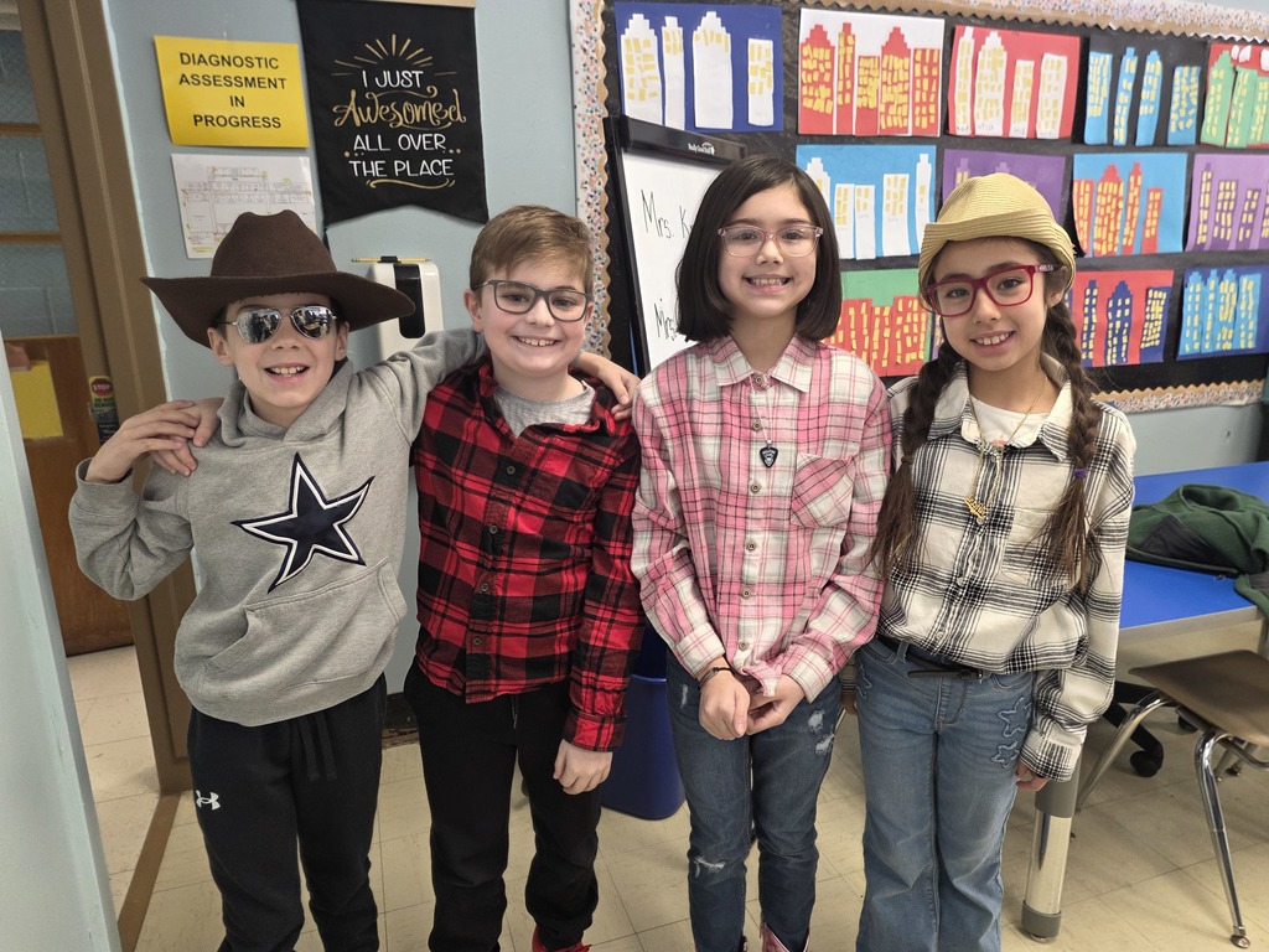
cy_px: 476
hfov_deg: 73.9
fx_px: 843
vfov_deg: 58.9
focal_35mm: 23
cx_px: 634
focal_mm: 6.25
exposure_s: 1/120
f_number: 1.7
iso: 250
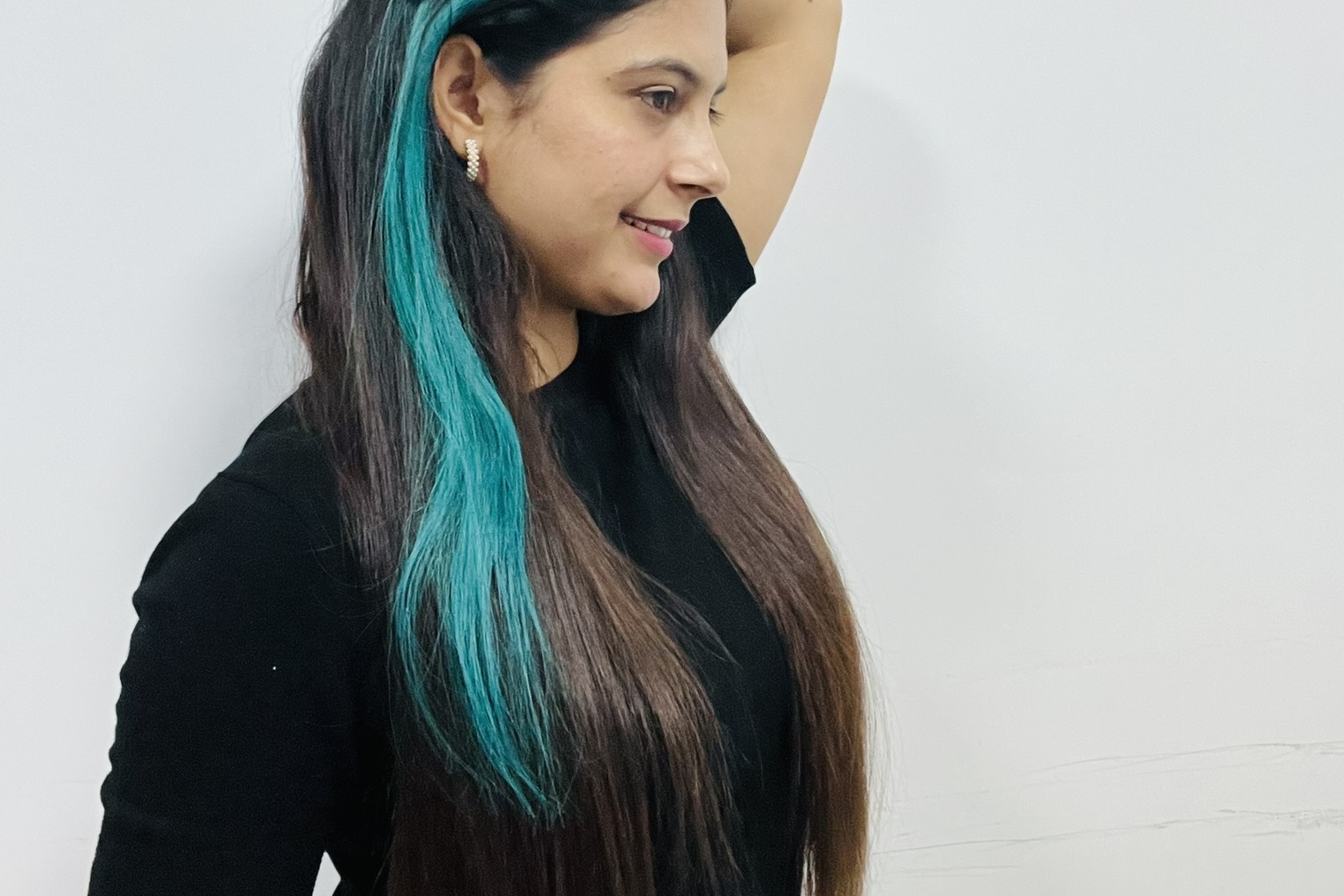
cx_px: 670
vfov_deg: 31.8
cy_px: 354
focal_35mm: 42
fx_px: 1568
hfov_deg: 46.4
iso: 320
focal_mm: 2.71
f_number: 2.2
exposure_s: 1/50
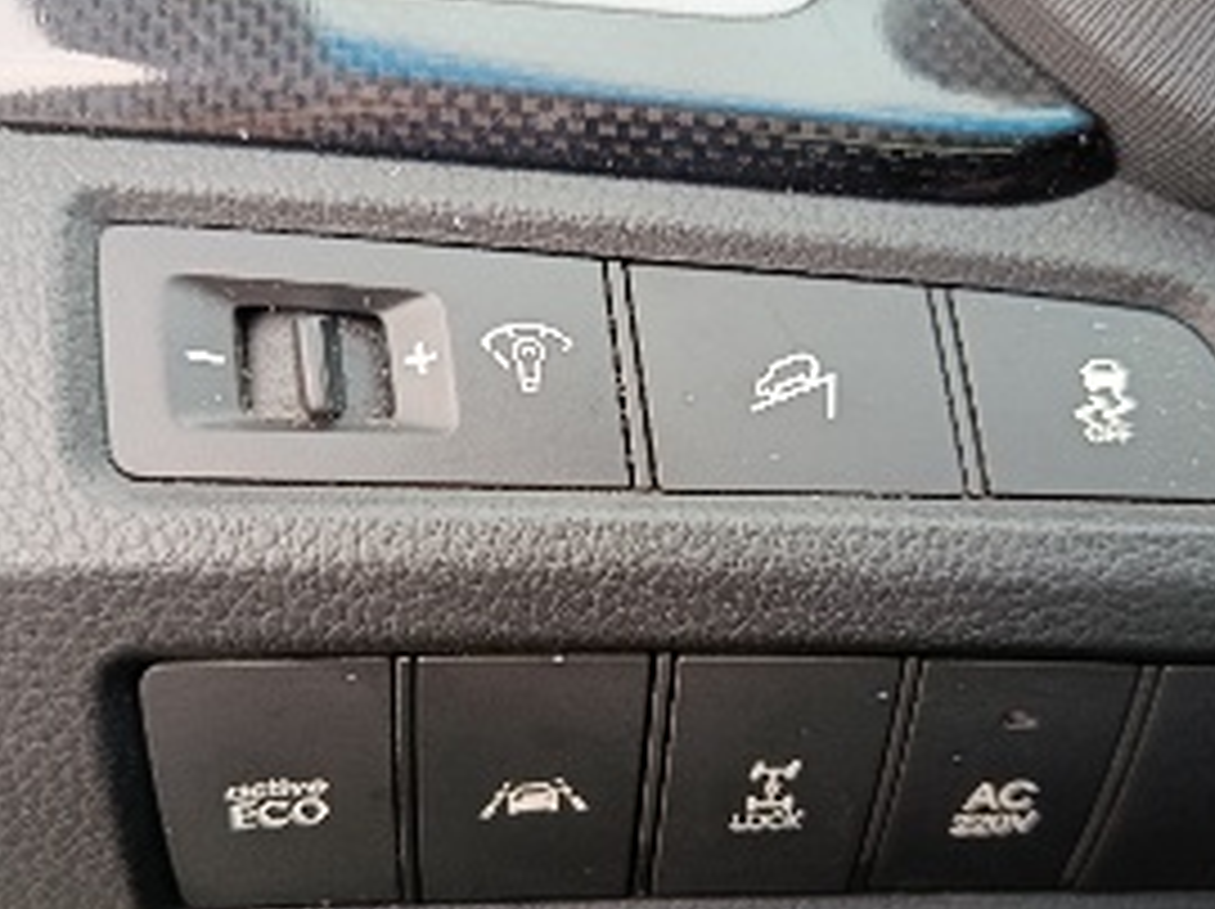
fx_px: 1298
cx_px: 621
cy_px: 518
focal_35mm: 37
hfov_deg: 50.2
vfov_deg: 38.5
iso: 796
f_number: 1.7
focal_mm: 5.24
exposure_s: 1/100
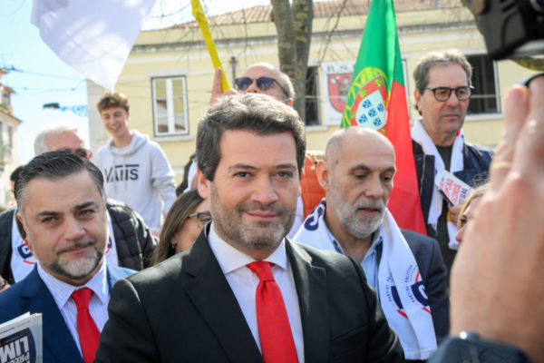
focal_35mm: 55
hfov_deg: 36.2
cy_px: 182
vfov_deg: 24.6
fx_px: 831
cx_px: 272
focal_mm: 55
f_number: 10
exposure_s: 1/500
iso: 1250
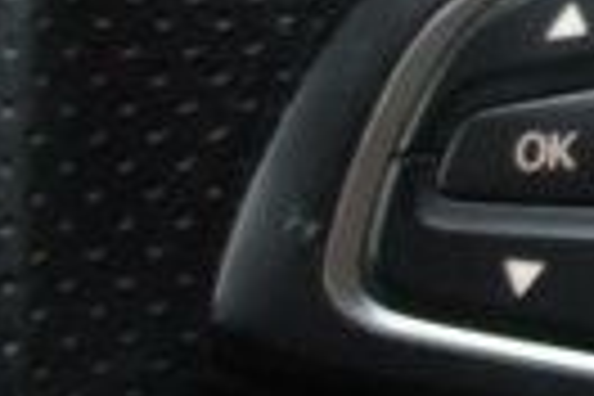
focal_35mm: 209
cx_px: 1854
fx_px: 3448
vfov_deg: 6.4
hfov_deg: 8.2
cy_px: -362
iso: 800
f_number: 3.5
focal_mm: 18
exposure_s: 1/30
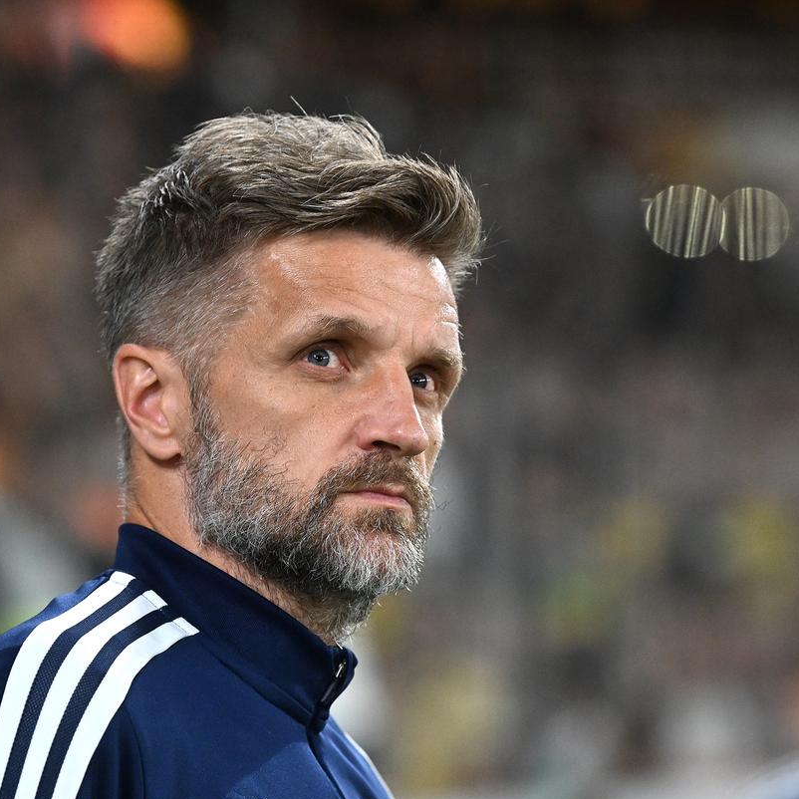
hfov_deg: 6.1
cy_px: 498
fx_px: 7521
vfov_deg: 6.1
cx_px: 450
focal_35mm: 288
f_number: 4
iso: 3200
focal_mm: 170
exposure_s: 1/640
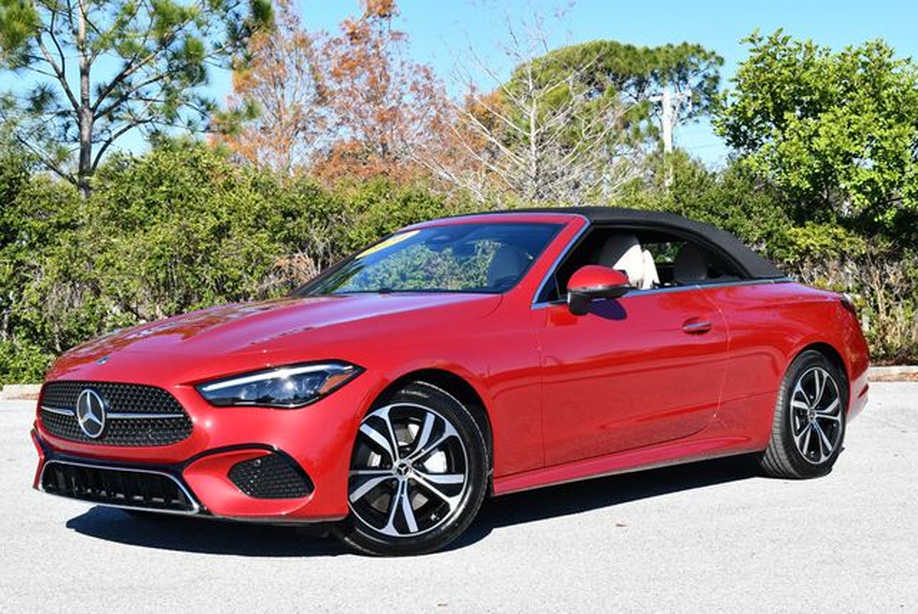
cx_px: 459
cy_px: 307
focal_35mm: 58
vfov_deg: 23.4
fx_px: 1480
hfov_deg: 34.5
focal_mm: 29
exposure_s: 1/250
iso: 140
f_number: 8
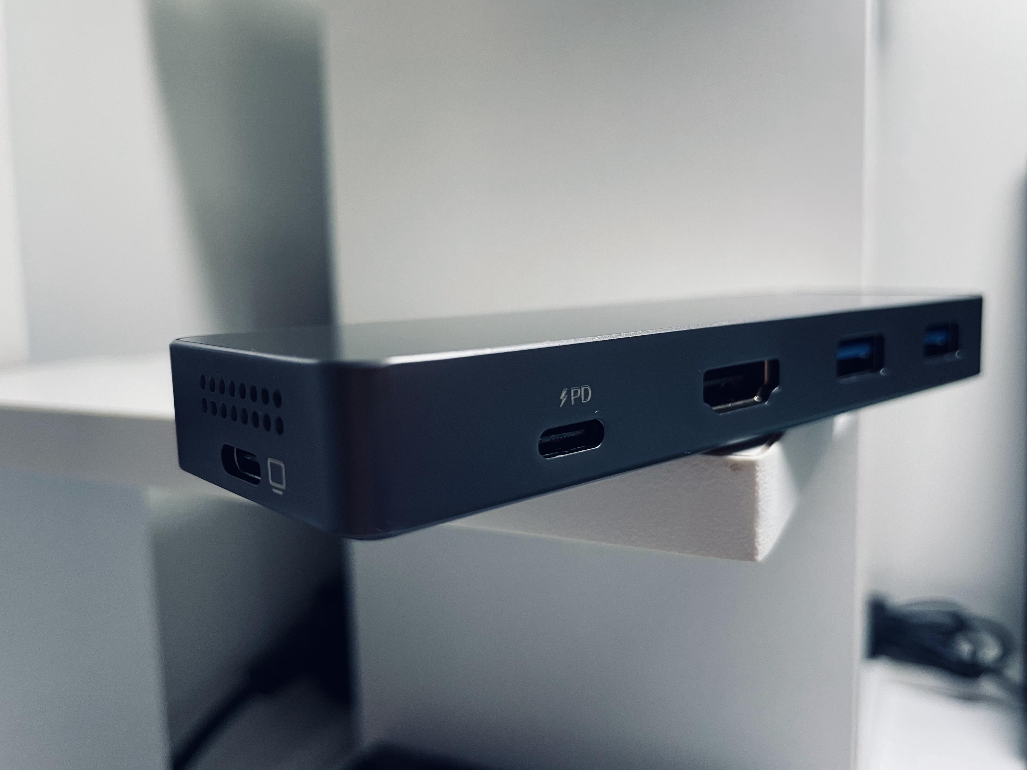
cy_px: 372
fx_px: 801
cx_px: 523
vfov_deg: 51.3
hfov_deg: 65.3
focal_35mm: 27
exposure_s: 1/60
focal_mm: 4.2
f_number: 1.6
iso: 250
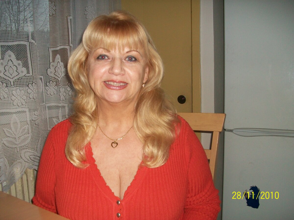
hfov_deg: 54.0
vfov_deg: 41.8
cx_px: 147
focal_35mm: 34
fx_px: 289
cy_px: 110
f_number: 2.8
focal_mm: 5.7
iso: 120
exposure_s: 1/60
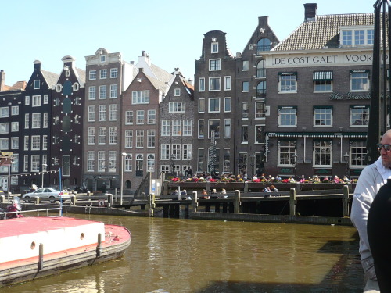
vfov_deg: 29.7
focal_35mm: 49
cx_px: 196
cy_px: 146
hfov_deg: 38.9
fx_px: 553
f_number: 2.9
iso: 100
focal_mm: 6
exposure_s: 1/500
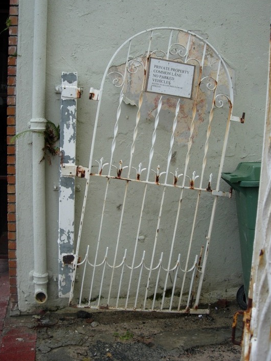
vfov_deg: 43.8
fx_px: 449
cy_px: 167
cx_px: 141
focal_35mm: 43
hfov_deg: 33.6
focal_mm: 7.8
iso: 64
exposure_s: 1/271
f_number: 2.8
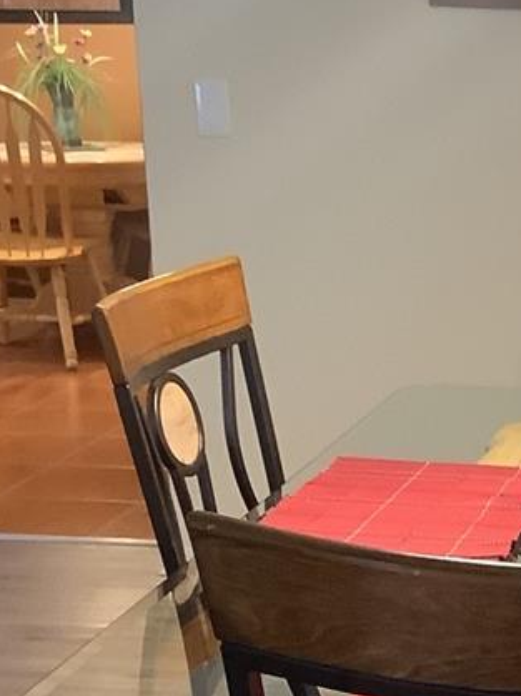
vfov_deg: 21.5
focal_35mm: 89
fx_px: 1788
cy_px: 643
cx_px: 707
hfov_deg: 15.6
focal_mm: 3.3
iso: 250
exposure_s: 1/60
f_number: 2.4
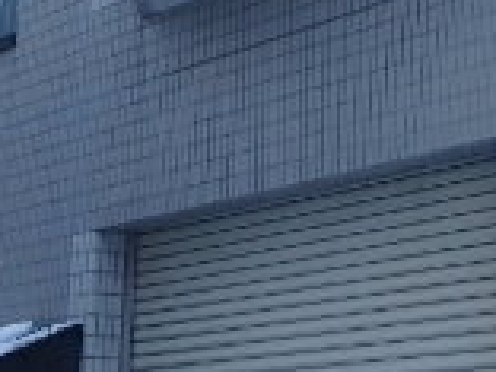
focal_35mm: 86
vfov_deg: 15.1
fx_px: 1232
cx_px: 347
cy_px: -273
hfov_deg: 22.6
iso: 125
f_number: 3.5
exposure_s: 1/80
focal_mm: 3.7
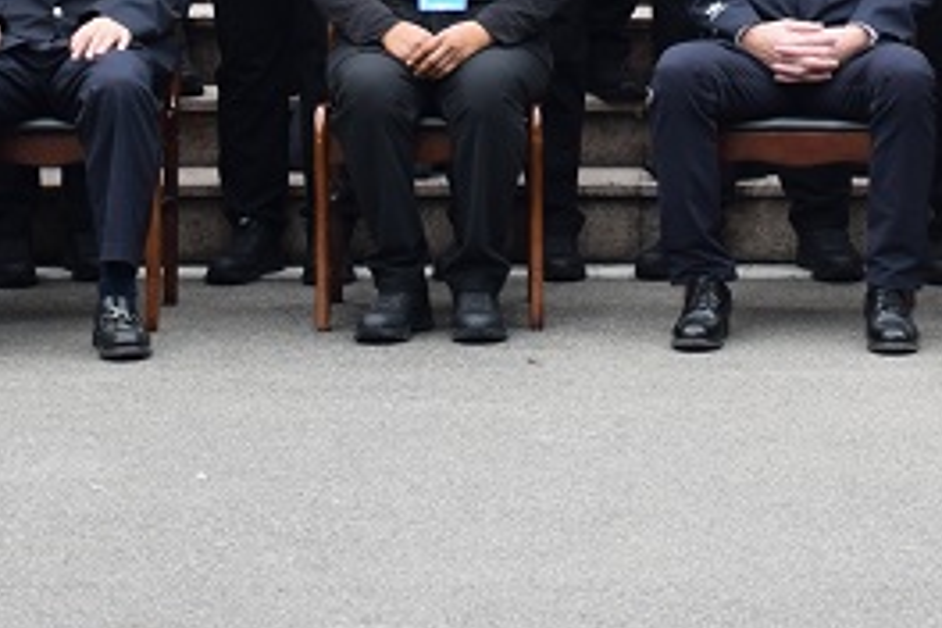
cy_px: -400
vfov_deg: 6.3
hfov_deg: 9.6
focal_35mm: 215
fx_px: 5627
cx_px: 714
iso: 400
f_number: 5.6
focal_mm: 35
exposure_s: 1/125
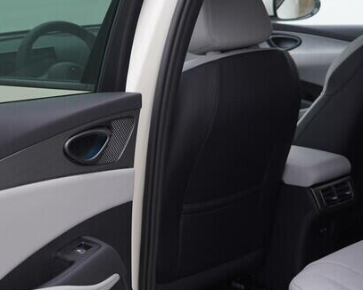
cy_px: 193
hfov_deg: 22.4
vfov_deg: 18.0
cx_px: 212
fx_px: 914
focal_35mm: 85
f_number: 3.5
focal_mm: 24
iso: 125
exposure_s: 1/60
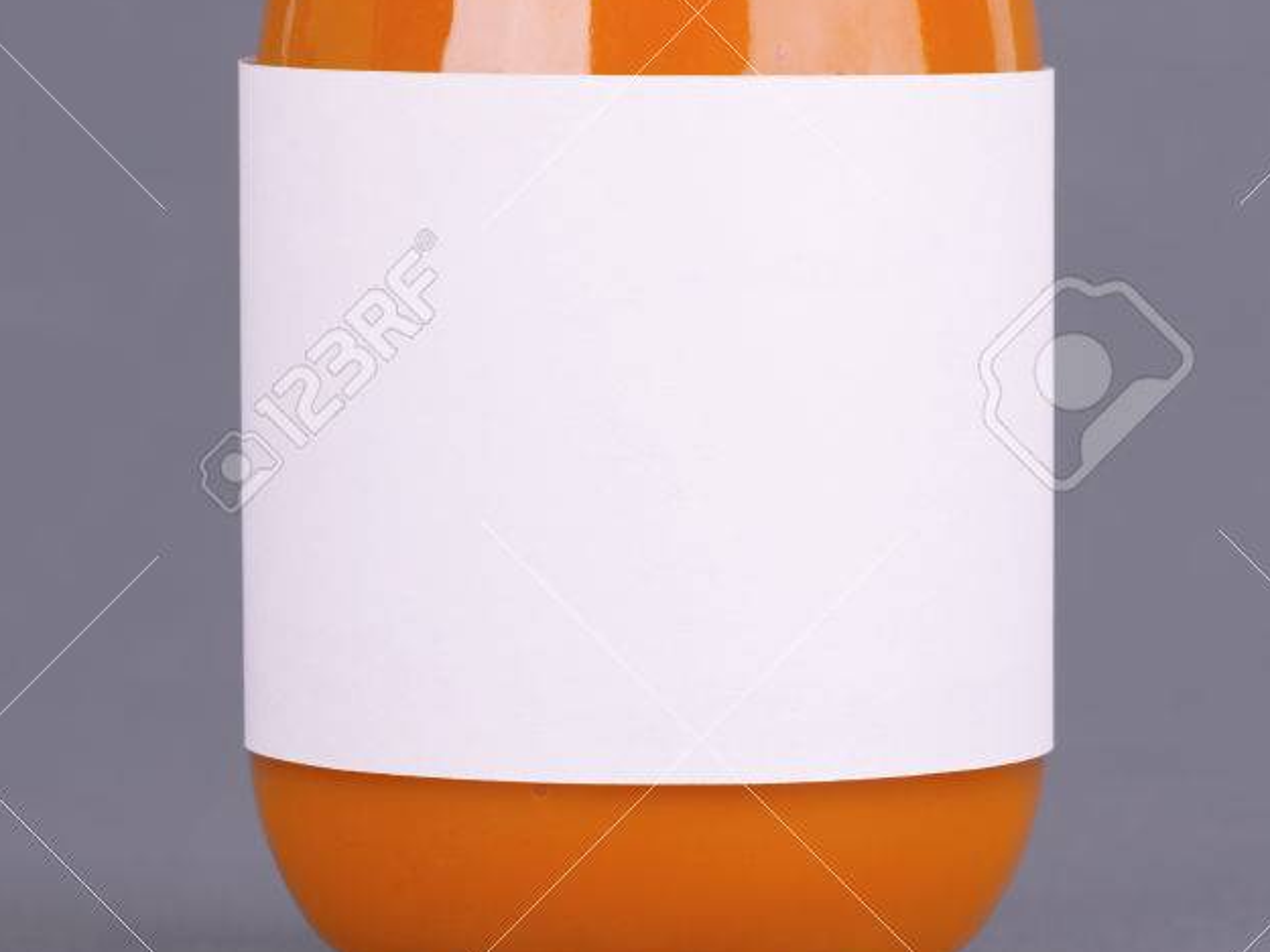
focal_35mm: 210
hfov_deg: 9.4
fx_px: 7706
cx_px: 697
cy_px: 301
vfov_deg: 7.1
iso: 100
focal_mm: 105
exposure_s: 1/125
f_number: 13
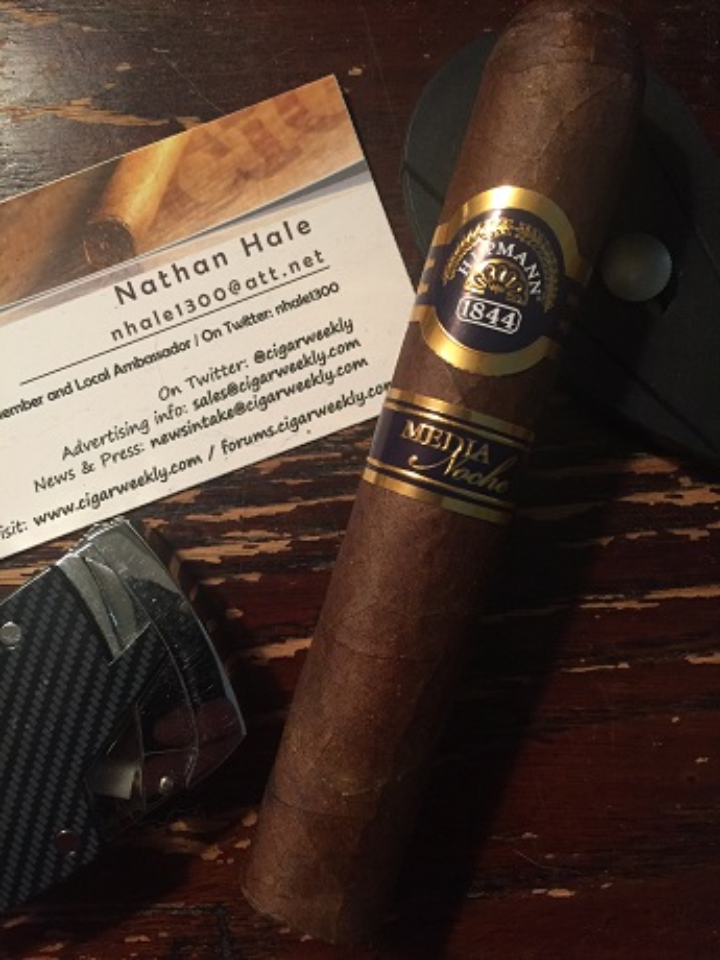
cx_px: 360
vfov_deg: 61.7
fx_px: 804
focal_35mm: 29
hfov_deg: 48.2
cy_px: 480
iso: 160
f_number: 2.2
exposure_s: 1/30
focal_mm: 4.15
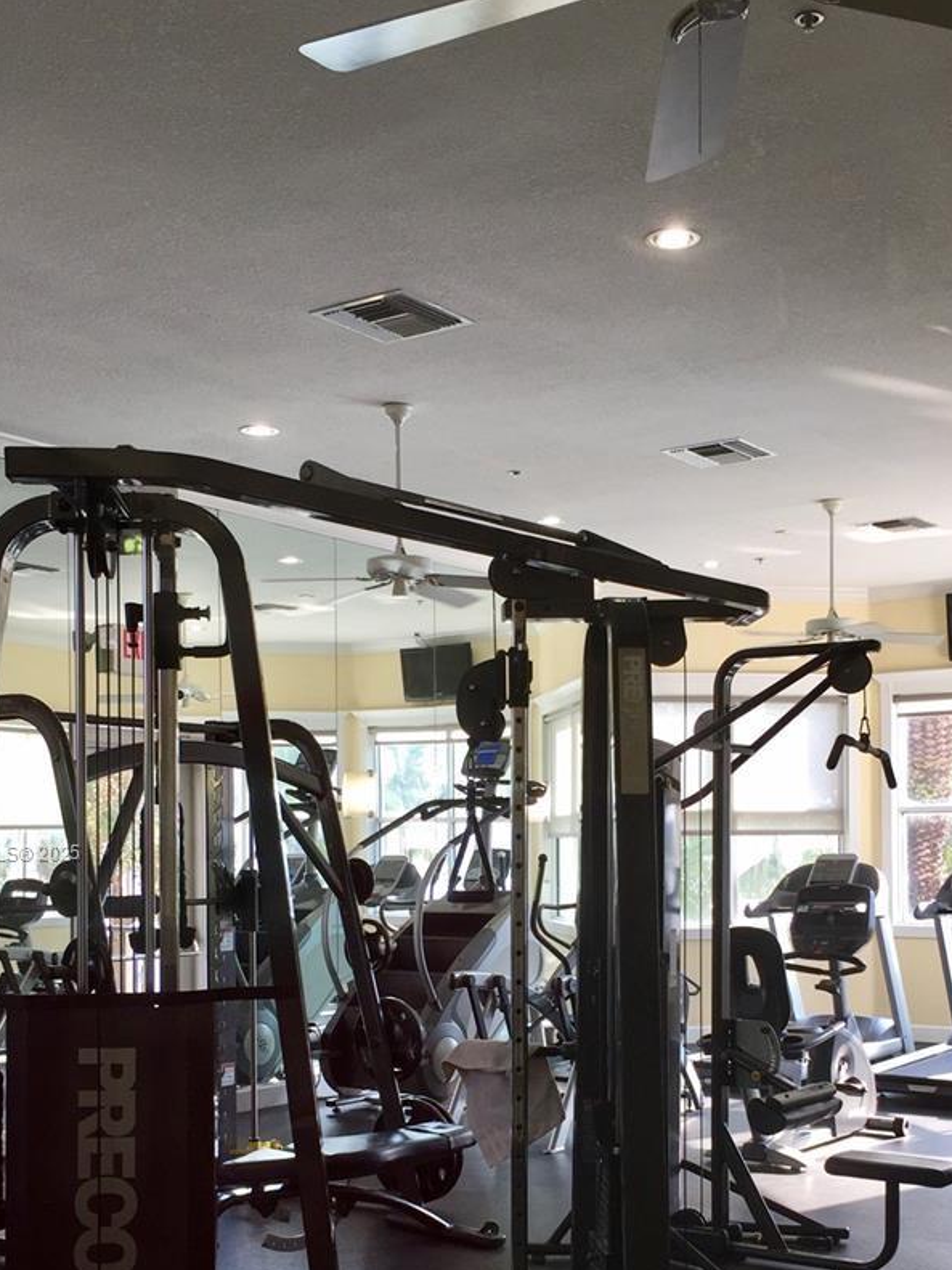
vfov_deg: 42.3
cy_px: 854
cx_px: 509
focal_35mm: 44
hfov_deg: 32.9
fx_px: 1614
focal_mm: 4.15
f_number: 2.2
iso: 32
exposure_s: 1/120
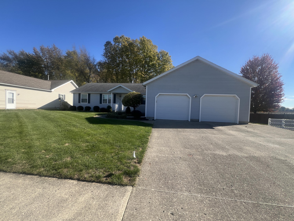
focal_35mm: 13
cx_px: 147
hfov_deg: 106.2
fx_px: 110
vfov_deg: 89.9
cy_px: 110
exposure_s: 1/779
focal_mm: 1.57
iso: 32
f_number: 1.8
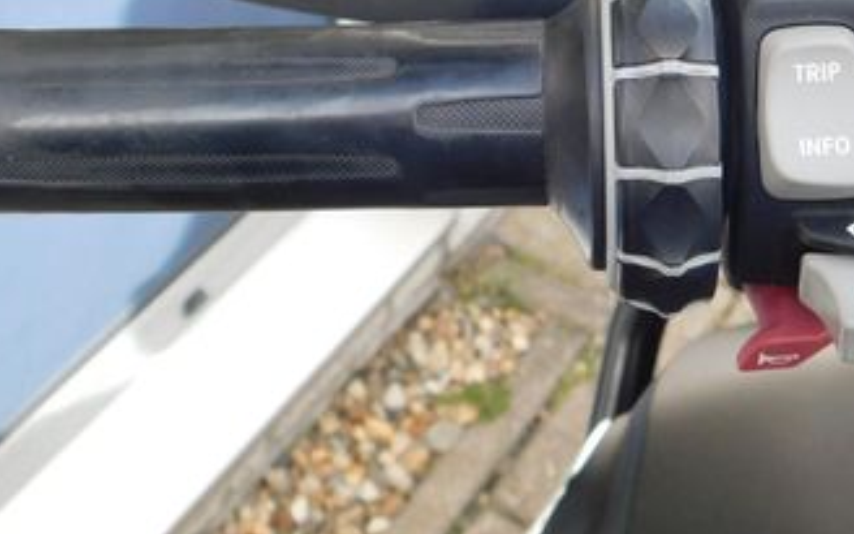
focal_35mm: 62
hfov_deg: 32.8
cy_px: 78
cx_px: 521
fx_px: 1443
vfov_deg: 20.6
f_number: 3.2
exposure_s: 1/160
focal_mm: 5.3
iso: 125
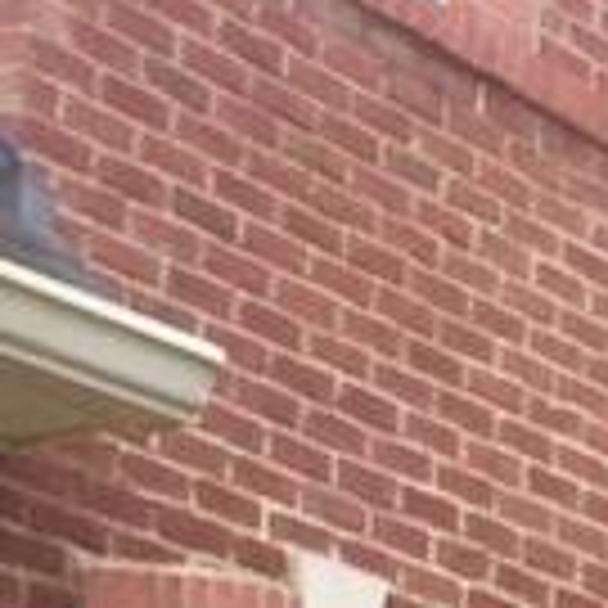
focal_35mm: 205
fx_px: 4074
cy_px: 365
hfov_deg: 8.4
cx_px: 887
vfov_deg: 8.5
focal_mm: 4.15
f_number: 2.2
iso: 50
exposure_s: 1/120
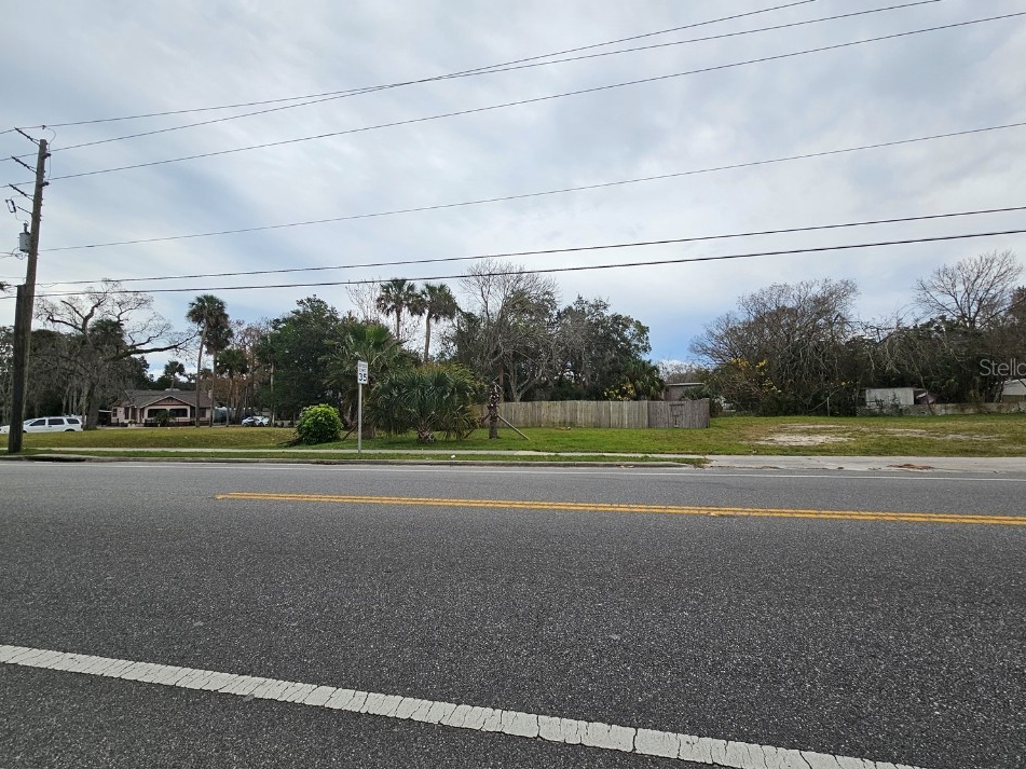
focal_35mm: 14
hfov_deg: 102.0
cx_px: 529
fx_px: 415
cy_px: 367
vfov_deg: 85.6
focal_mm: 2.2
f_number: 2.2
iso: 50
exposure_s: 1/325
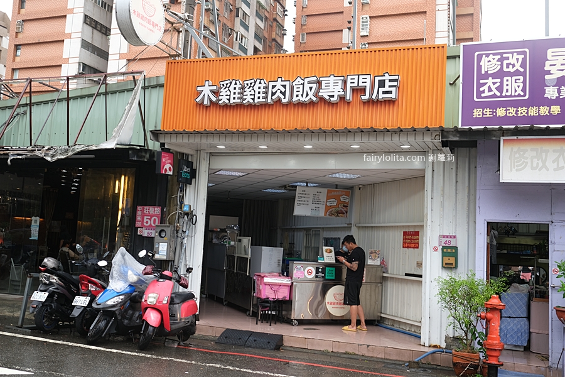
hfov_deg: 54.4
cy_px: 188
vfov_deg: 37.9
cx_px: 282
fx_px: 549
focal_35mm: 35
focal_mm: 23
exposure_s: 1/52
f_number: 3.6
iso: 160
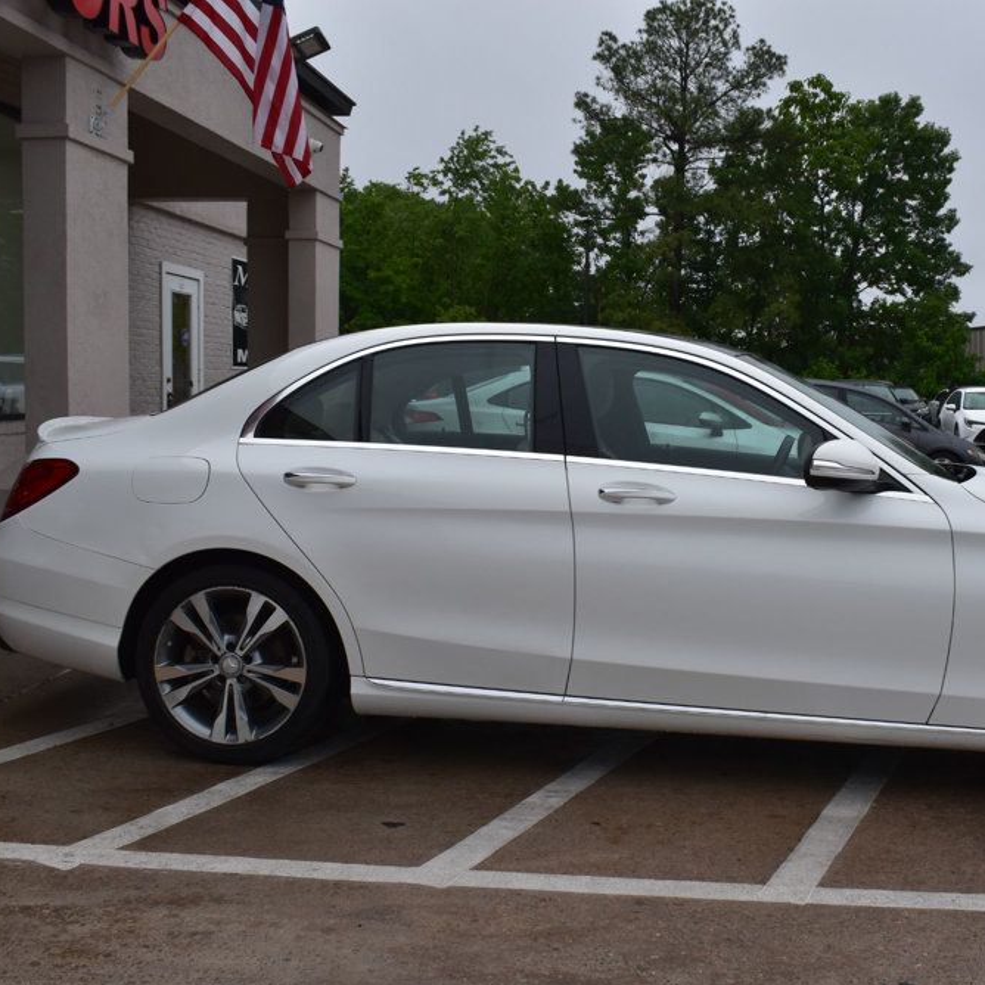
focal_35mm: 43
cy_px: 501
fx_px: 1384
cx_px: 644
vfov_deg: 39.2
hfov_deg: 38.8
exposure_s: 1/160
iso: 400
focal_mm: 22
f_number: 10
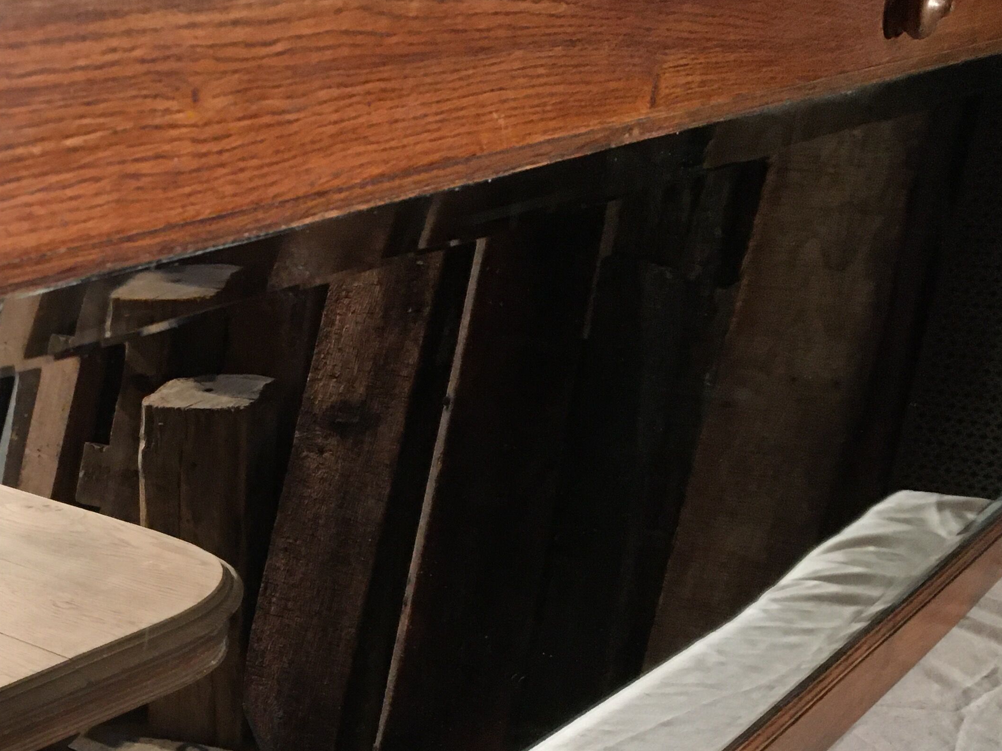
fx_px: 1592
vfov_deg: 26.0
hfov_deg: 33.3
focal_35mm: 55
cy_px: 611
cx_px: 122
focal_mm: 4.15
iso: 200
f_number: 2.2
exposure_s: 1/33
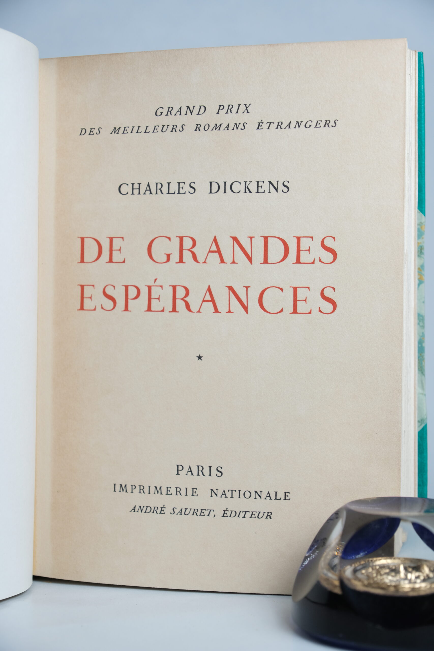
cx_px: 217
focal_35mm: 56
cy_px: 326
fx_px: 1012
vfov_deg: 35.6
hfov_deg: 24.2
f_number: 4
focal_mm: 37
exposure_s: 1/105
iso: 320
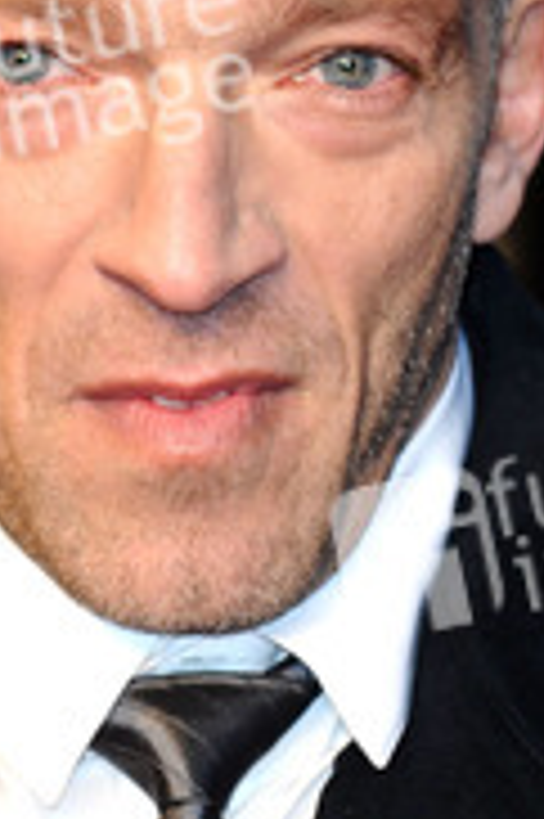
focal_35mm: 611
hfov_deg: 2.2
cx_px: 155
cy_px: 310
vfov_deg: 3.4
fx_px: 13877
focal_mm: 185
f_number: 4.5
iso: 320
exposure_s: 1/200
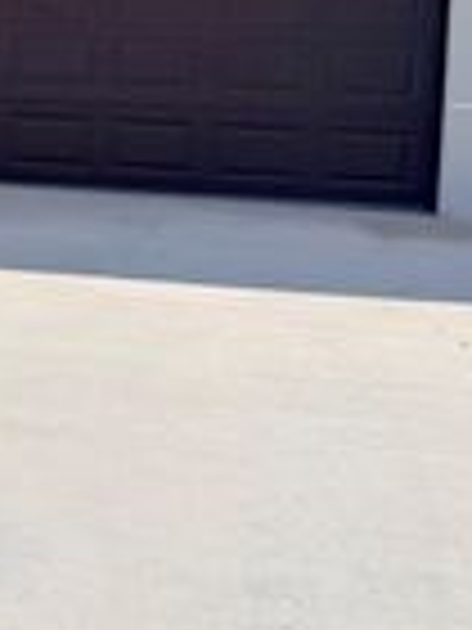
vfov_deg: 22.4
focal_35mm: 86
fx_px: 1564
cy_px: 106
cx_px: -292
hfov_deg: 15.5
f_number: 1.78
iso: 80
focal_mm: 6.76
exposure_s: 1/11905
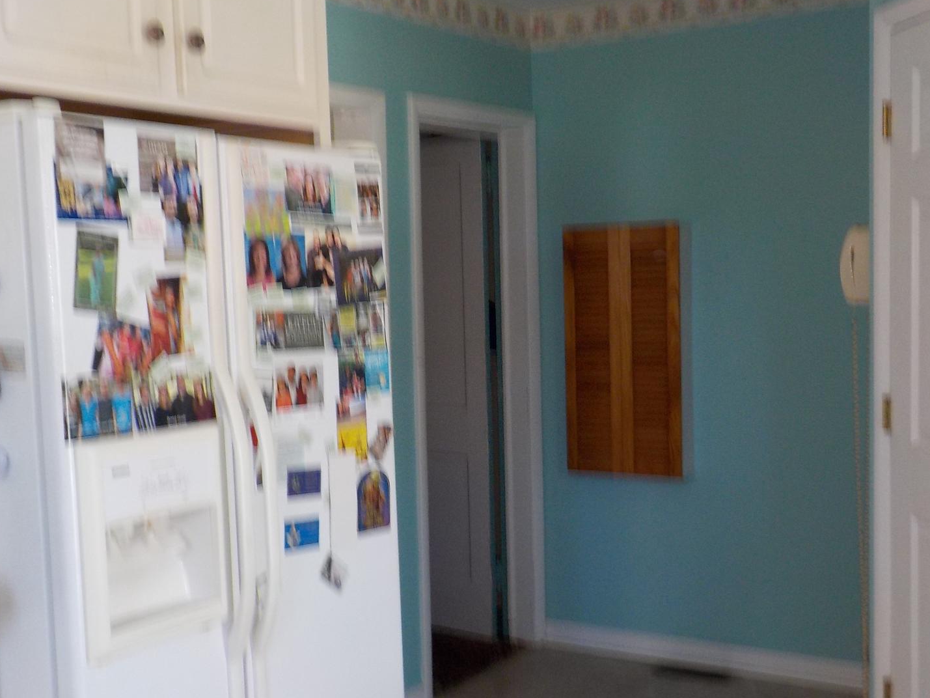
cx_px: 481
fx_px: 1155
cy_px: 397
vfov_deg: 33.6
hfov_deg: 43.8
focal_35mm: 43
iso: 160
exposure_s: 1/30
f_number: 3.3
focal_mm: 4.1
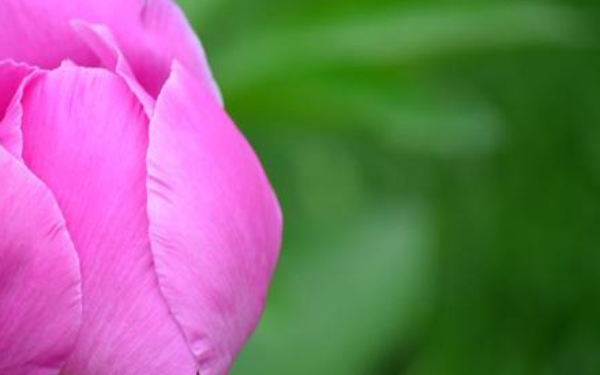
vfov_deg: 2.4
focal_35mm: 556
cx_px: 102
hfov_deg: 3.8
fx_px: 9092
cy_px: 179
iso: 100
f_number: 5.6
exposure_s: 1/20
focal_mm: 200
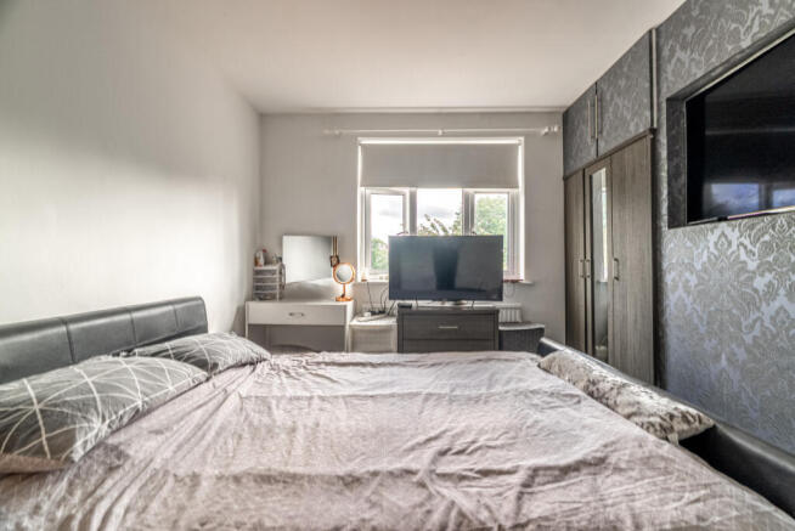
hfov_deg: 96.7
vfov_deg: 73.8
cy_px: 266
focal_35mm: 16
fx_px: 354
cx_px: 398
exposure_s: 1/125
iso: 800
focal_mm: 16
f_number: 6.3
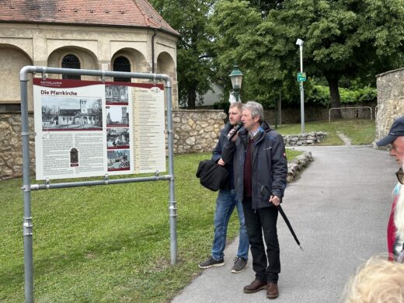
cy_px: 152
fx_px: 560
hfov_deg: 39.7
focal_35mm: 48
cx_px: 202
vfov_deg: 30.3
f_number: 1.78
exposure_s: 1/409
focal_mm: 6.86
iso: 64
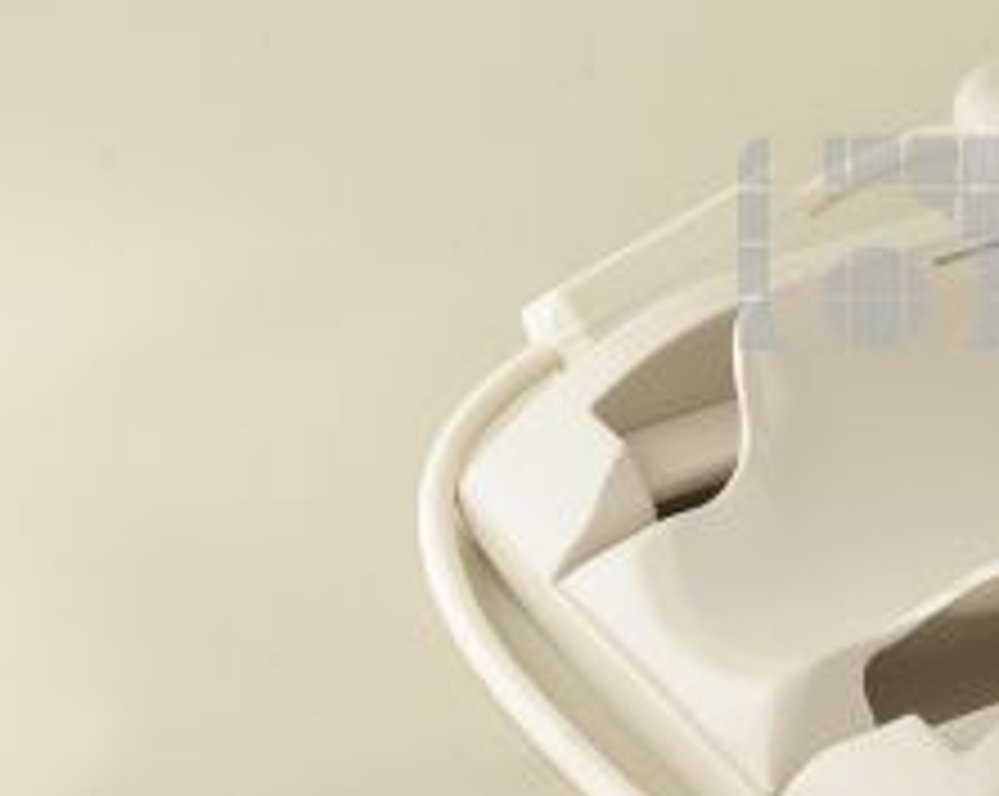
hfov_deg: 14.7
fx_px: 3750
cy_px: 245
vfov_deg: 12.1
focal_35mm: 127
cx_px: 1188
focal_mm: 50
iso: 1600
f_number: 11
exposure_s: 1/125
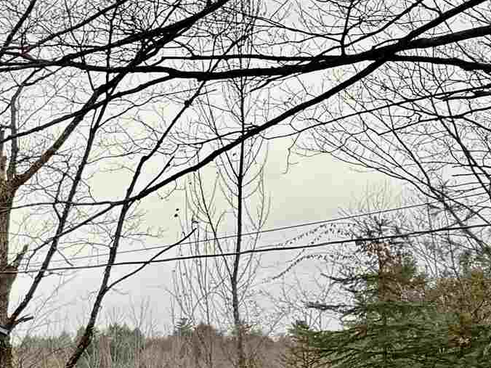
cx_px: -563
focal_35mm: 109
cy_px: 452
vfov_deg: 13.2
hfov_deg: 14.3
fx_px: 1546
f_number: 1.78
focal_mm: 6.76
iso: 100
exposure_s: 1/332
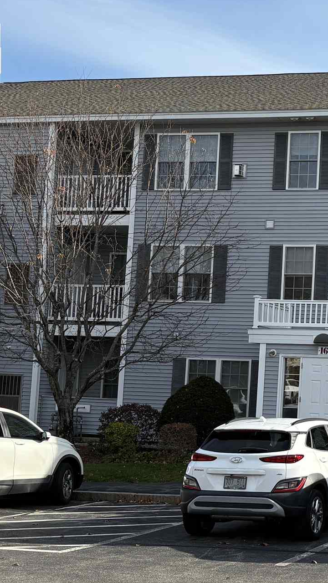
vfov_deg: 31.0
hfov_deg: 16.9
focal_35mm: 68
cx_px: 400
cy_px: 281
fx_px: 1051
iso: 50
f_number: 1.6
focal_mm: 5.96
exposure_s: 1/2012
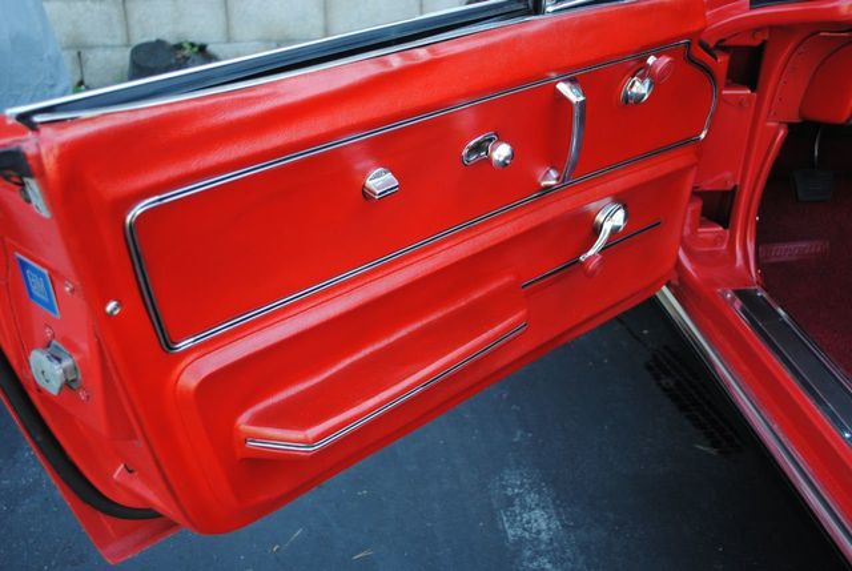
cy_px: 286
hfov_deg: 49.5
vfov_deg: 34.3
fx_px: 924
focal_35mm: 39
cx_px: 426
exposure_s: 1/80
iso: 200
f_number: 4.2
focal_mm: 26
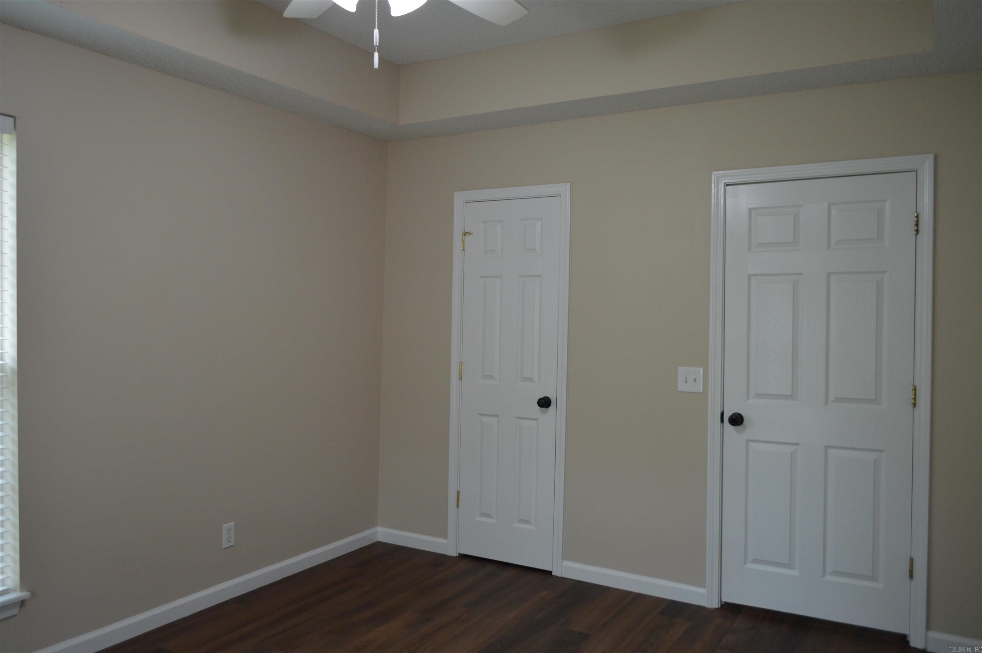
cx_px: 491
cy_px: 326
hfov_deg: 67.4
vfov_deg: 47.8
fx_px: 736
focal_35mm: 27
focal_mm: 18
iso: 450
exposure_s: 1/60
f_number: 3.5
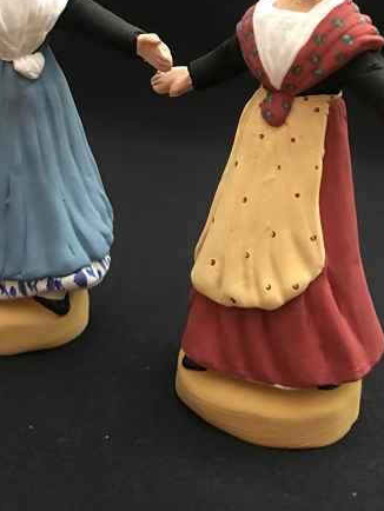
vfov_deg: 42.8
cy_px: 142
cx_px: 180
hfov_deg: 33.6
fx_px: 635
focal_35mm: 43
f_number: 1.8
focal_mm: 3.99
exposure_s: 1/6
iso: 80
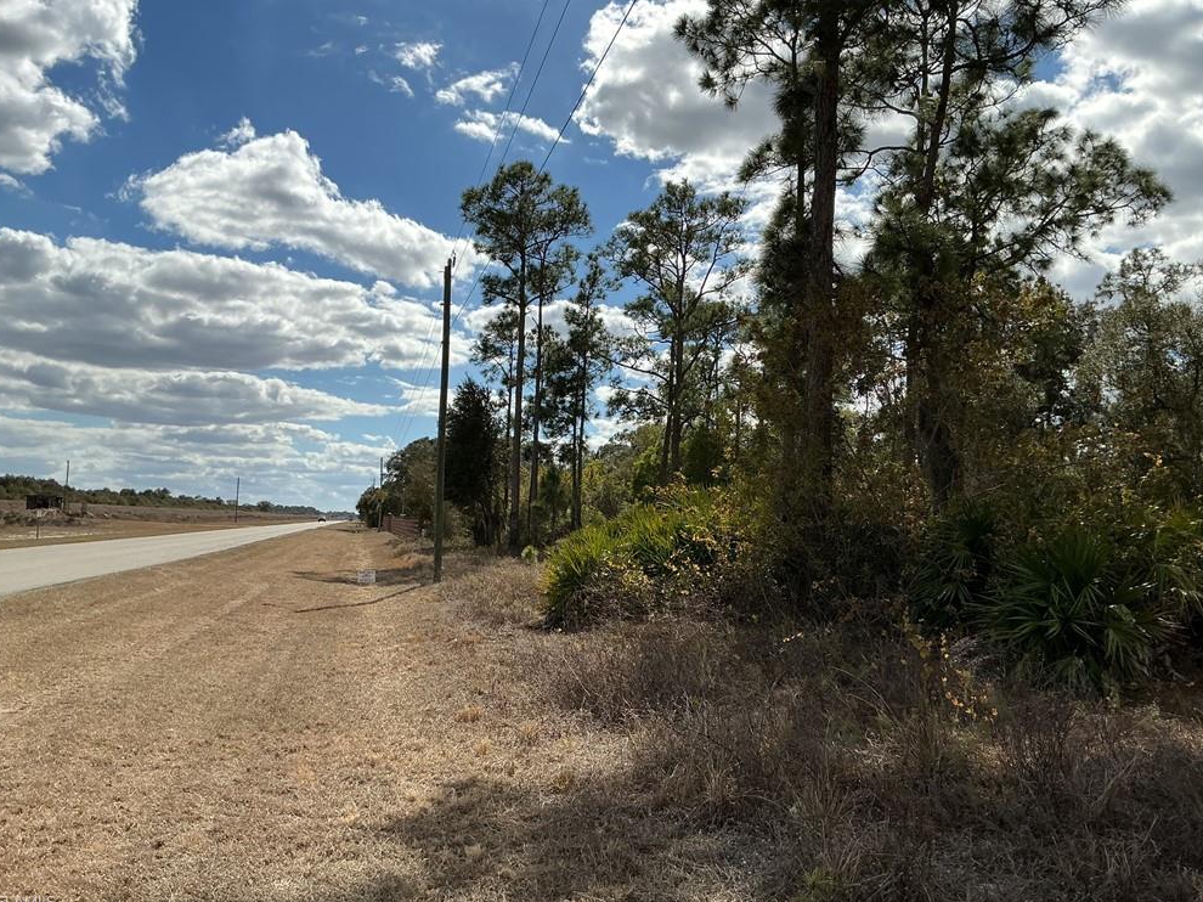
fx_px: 1042
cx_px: 589
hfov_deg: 60.0
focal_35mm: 30
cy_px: 447
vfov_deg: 46.8
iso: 25
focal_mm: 3
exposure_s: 1/3788
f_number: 1.8
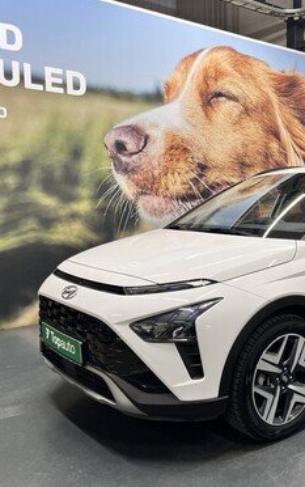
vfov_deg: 52.7
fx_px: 491
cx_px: 236
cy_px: 244
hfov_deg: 33.7
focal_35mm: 37
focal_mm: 5.1
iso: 100
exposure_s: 1/100
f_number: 1.6
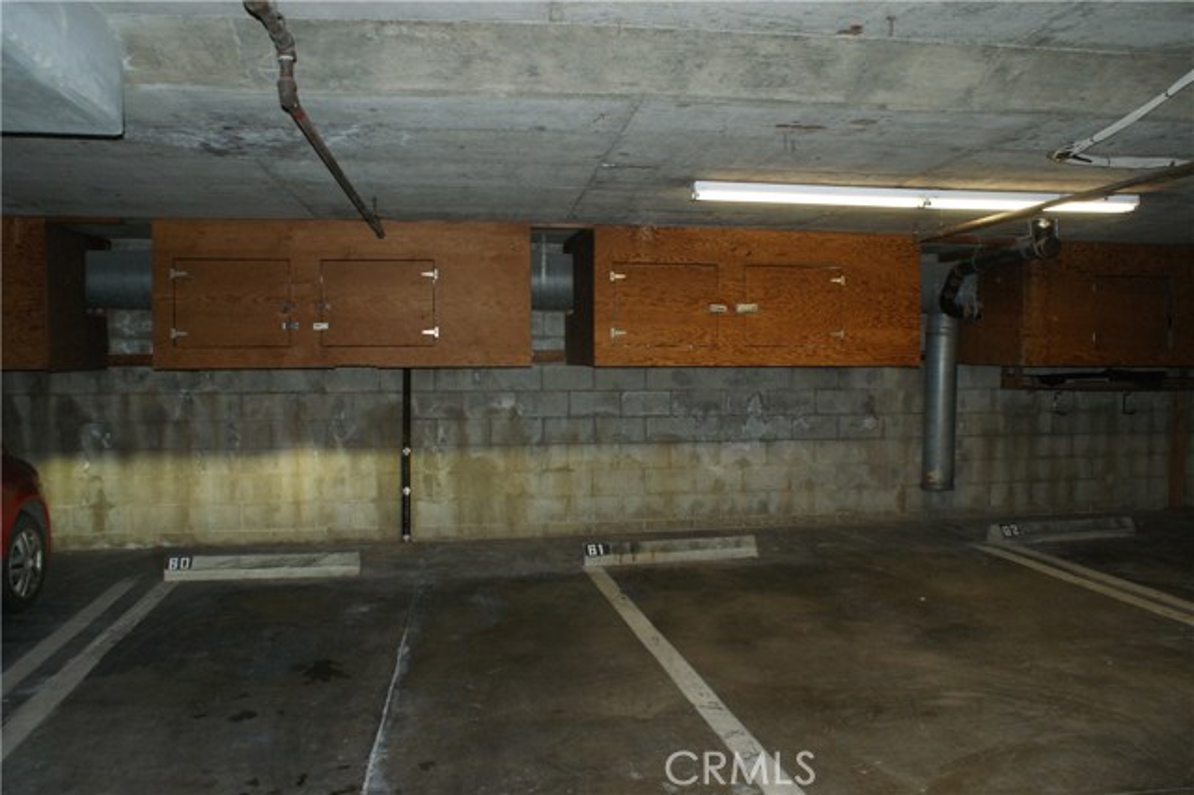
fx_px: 994
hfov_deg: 62.0
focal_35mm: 30
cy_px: 398
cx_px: 597
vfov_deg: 43.6
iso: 400
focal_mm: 20
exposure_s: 1/60
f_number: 5.6
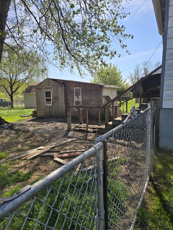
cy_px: 115
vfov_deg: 73.9
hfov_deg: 58.9
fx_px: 153
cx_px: 86
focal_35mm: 23
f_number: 1.7
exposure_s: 1/572
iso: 12
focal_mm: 6.3
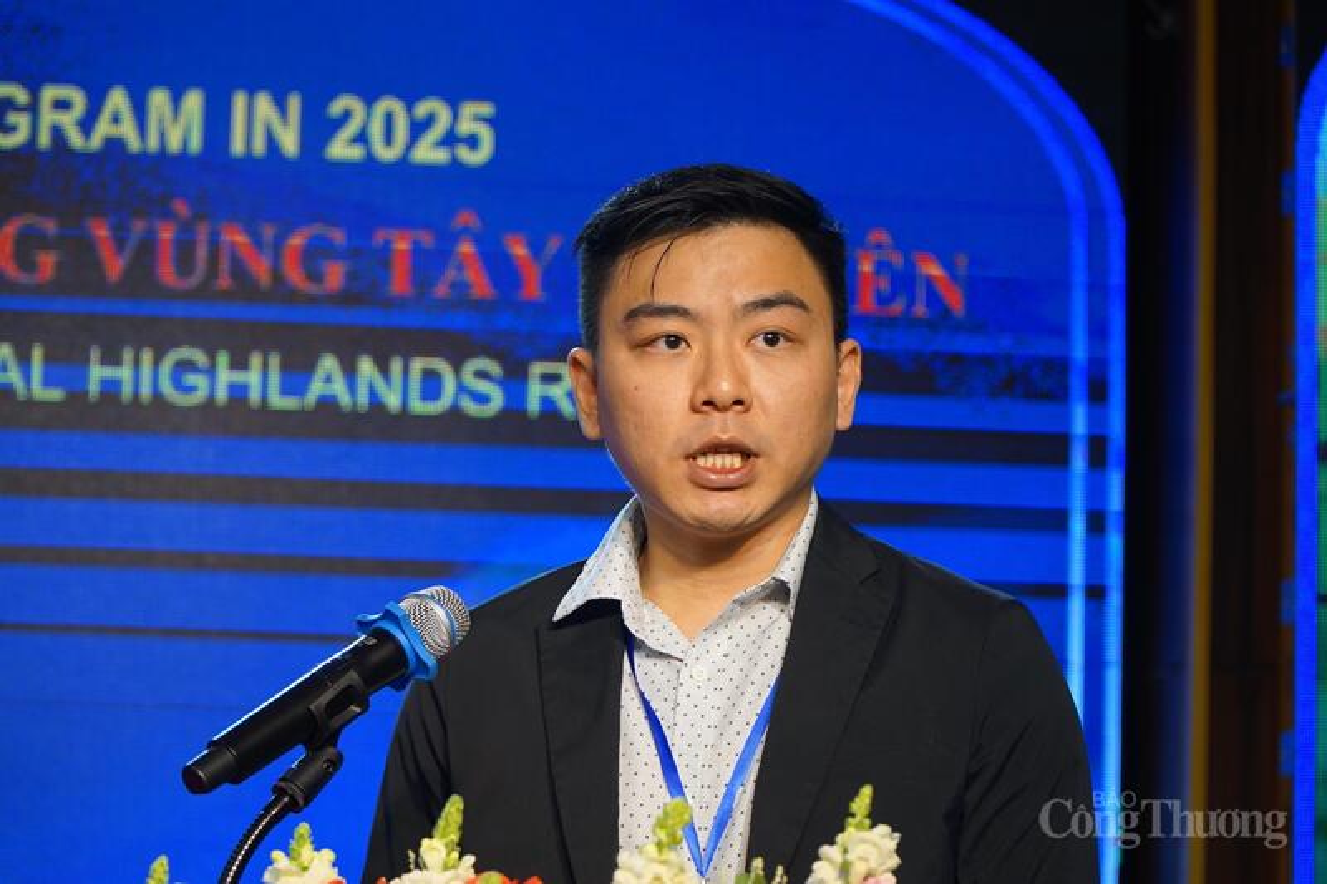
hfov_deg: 15.2
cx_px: 664
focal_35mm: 135
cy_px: 442
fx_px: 4975
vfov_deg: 10.2
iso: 250
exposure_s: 1/160
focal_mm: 90
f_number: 4
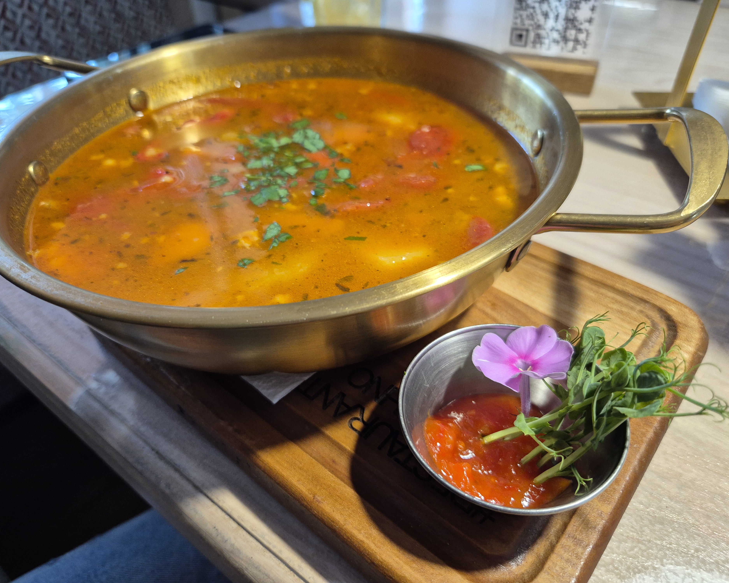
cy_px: 291
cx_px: 374
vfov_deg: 58.8
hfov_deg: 70.3
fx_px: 518
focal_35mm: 24
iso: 500
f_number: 1.8
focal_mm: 5.4
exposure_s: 1/100
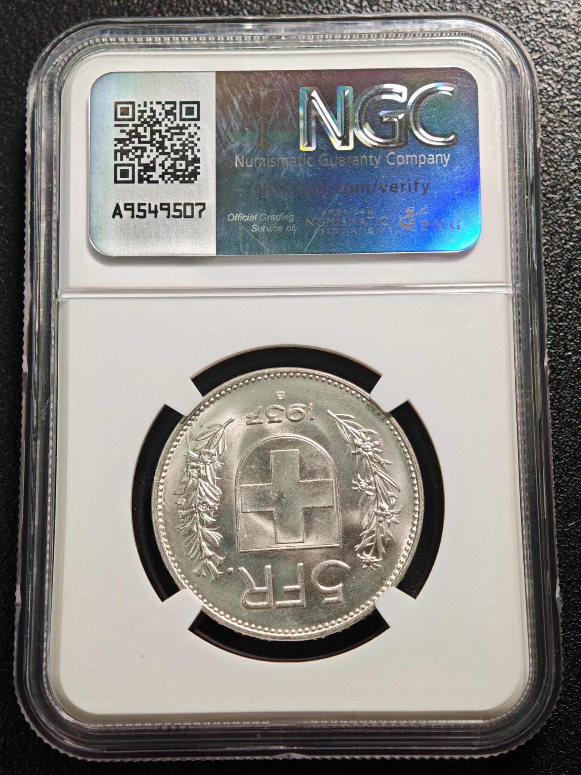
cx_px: 290
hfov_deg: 24.4
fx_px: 1343
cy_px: 388
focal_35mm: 60
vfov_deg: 32.2
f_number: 2
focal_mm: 9
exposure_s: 1/110
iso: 500
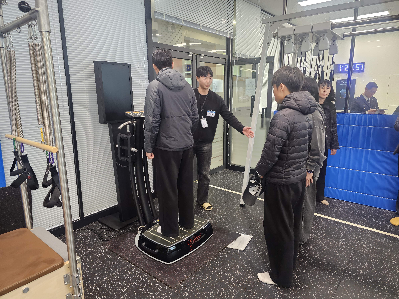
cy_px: 150
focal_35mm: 23
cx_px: 200
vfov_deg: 58.9
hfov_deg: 73.9
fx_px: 265
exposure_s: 1/120
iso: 640
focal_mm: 6.3
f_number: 1.7
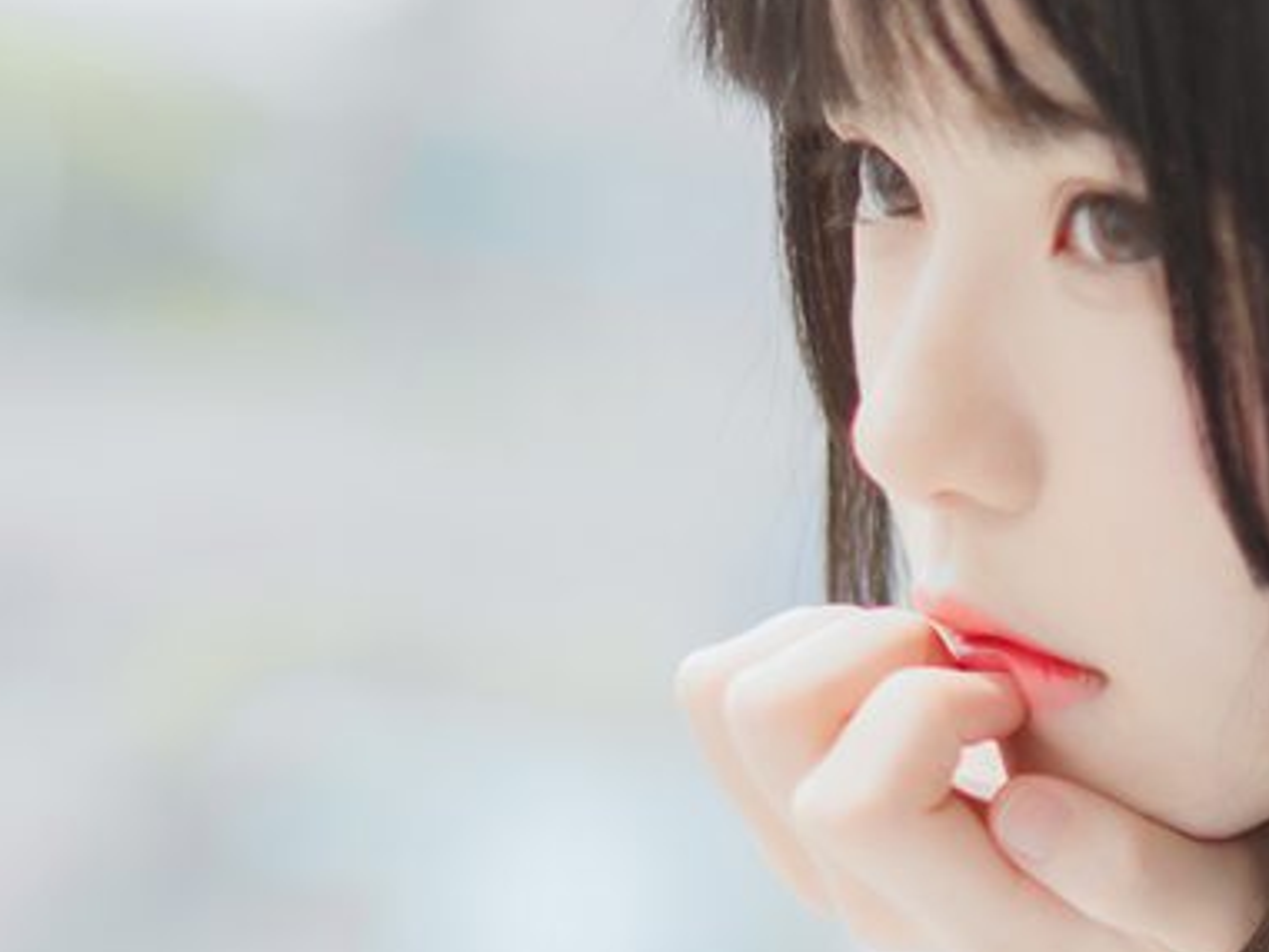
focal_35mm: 227
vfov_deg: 6.5
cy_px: 1108
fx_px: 8324
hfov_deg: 8.5
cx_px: 1927
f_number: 1.4
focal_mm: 50
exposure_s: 1/1000
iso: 160
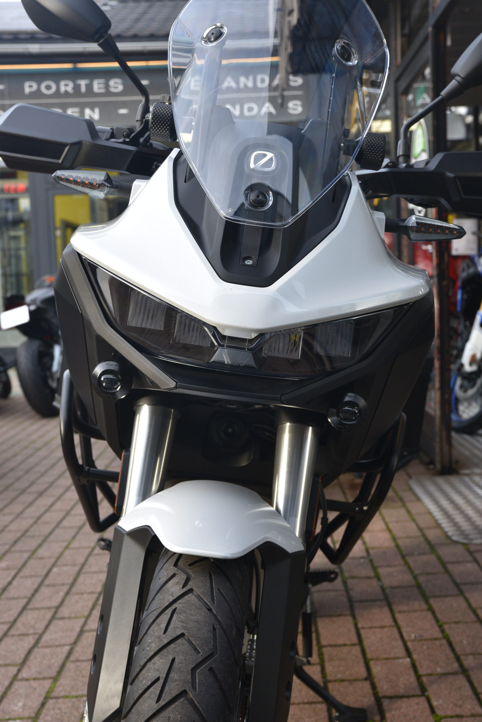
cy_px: 361
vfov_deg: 39.6
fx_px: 1003
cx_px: 241
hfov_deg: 27.0
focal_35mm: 50
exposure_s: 1/250
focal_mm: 50
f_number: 8
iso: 1000
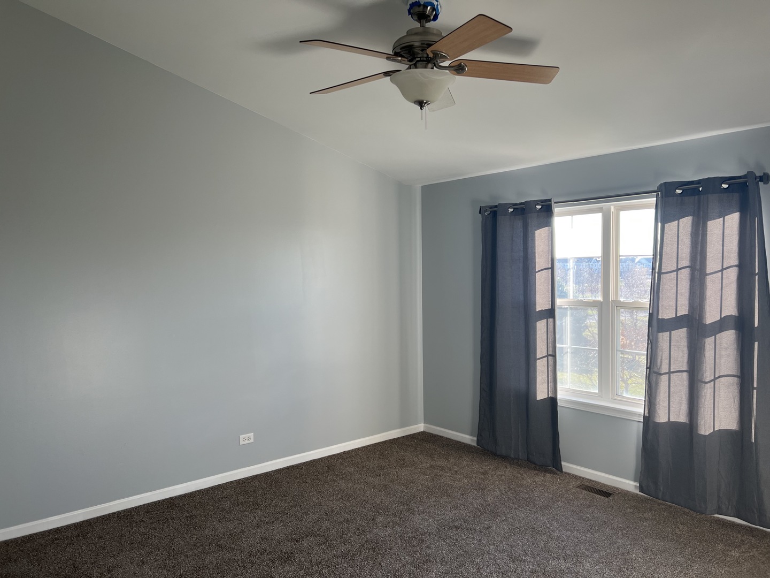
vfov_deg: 53.1
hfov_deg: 67.3
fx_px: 578
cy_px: 289
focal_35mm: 26
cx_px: 385
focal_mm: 5.7
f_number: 1.5
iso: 50
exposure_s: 1/164
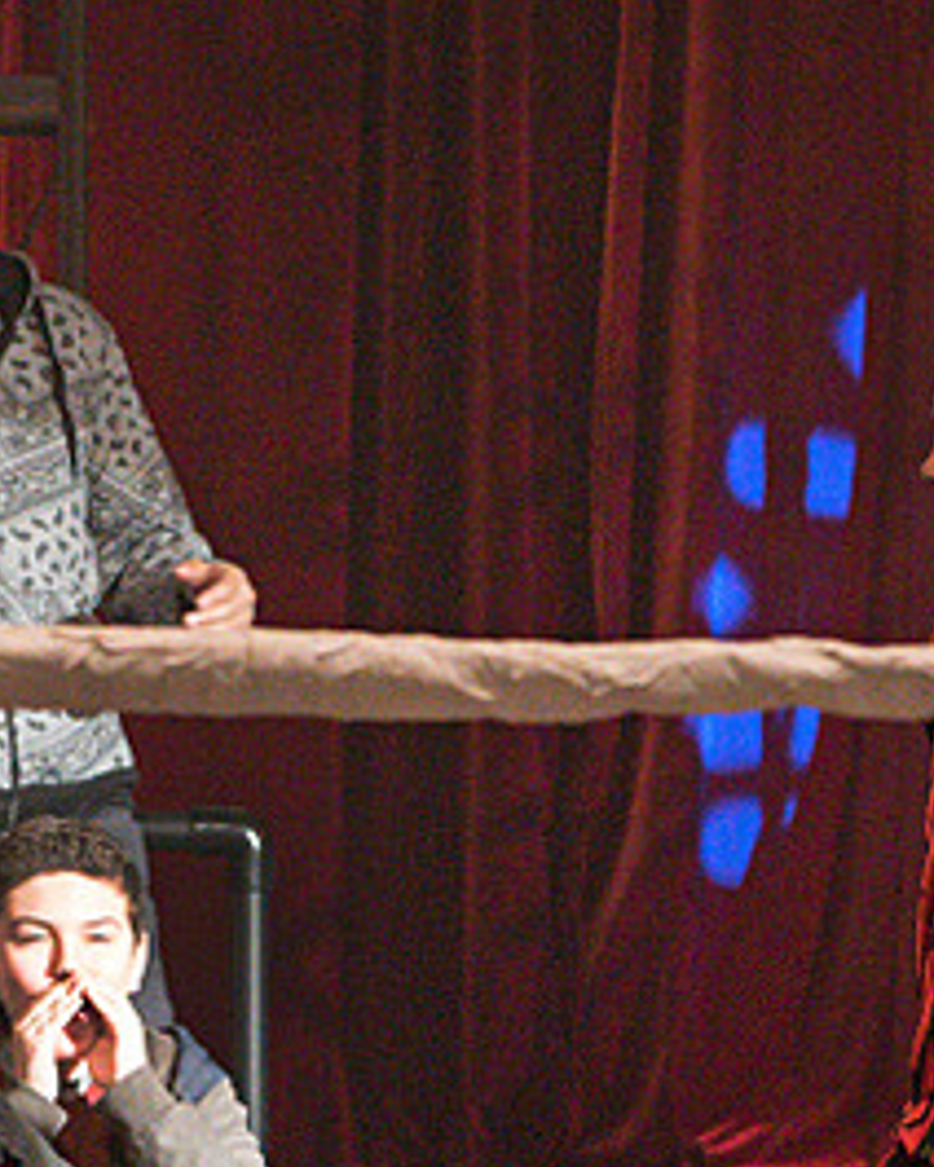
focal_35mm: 243
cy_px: 995
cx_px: -260
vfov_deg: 7.9
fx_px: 8396
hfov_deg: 6.3
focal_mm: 88
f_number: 5.6
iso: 16000
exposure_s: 1/125
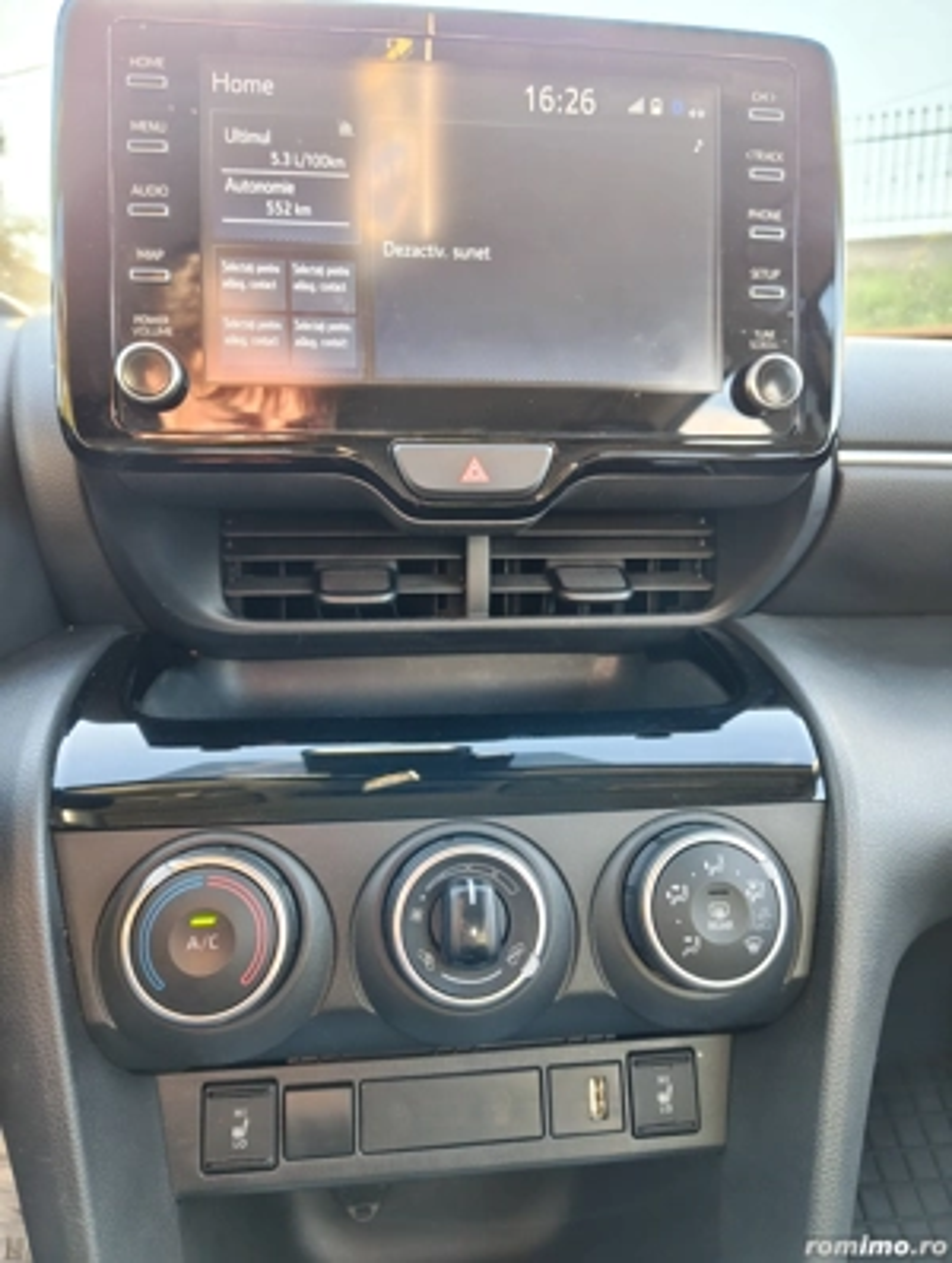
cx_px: 476
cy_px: 632
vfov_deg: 71.5
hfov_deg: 57.0
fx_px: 877
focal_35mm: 24
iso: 142
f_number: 1.88
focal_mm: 5.56
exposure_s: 1/50
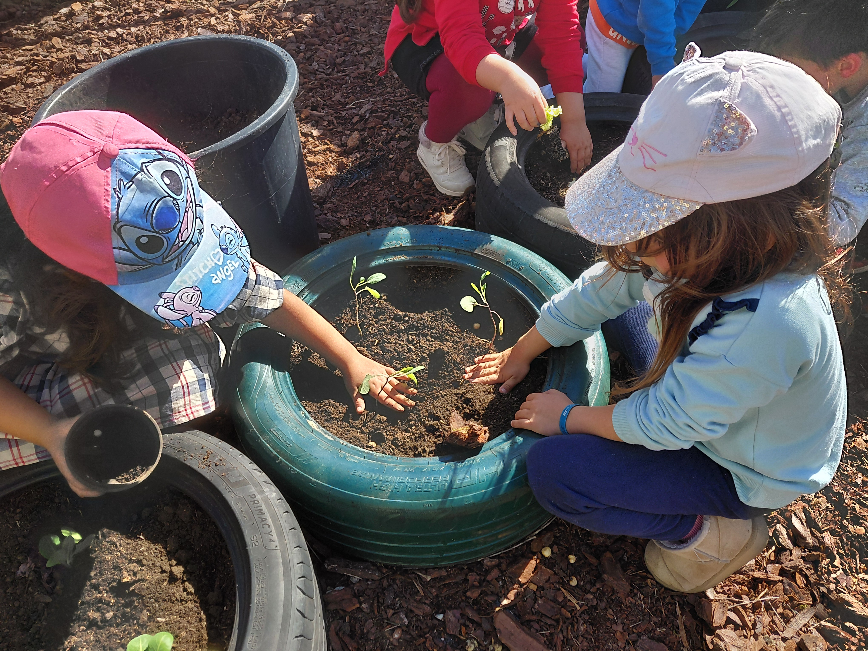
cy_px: 326
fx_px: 627
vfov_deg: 54.9
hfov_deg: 69.4
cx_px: 434
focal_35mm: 25
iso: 50
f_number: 1.8
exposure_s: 1/736
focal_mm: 4.69
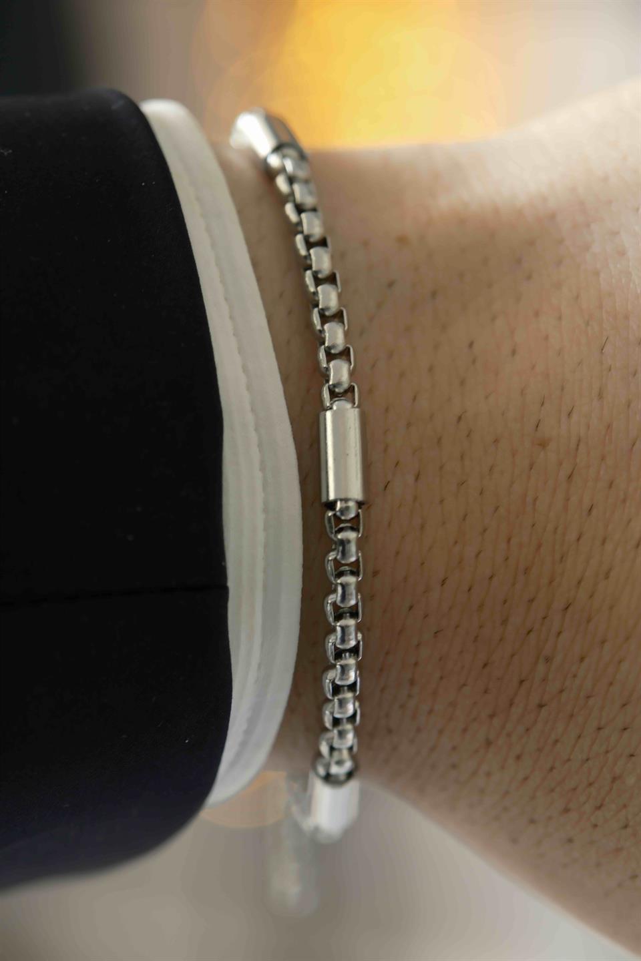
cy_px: 480
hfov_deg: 11.4
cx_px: 320
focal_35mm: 120
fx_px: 3205
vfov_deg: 17.1
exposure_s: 1/30
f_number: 4
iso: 400
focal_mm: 80
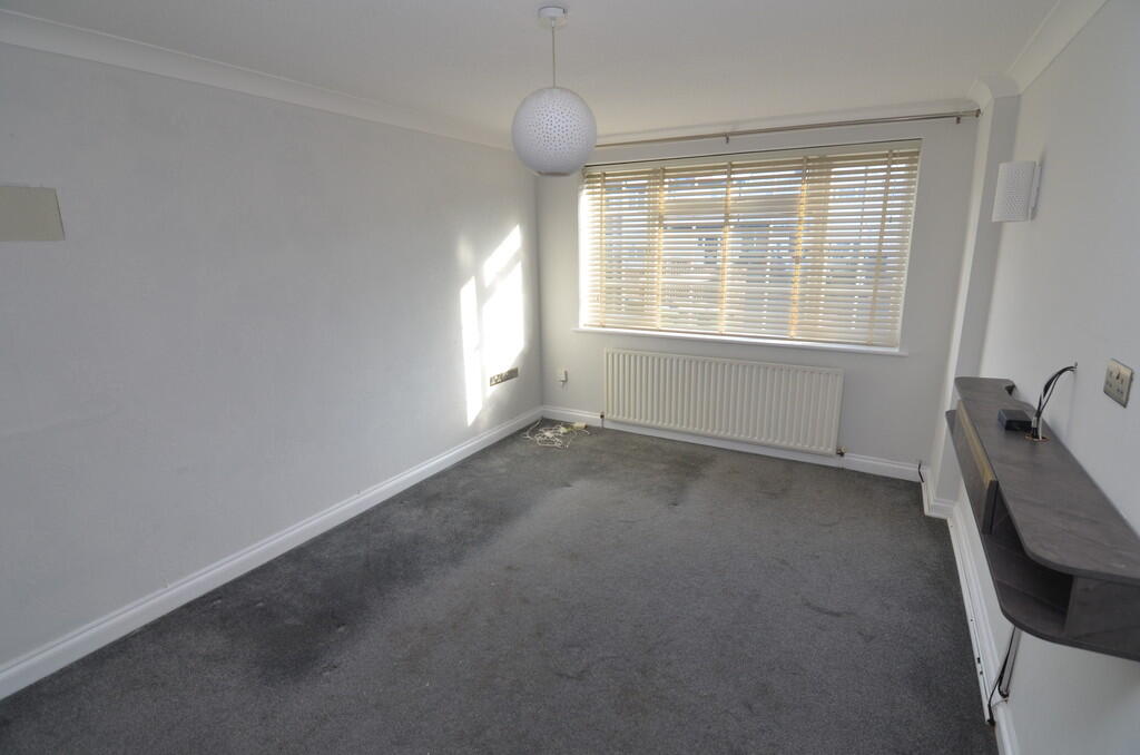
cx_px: 570
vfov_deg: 71.8
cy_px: 378
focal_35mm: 16
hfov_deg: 95.1
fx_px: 521
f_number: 5.6
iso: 400
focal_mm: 11
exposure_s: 1/125
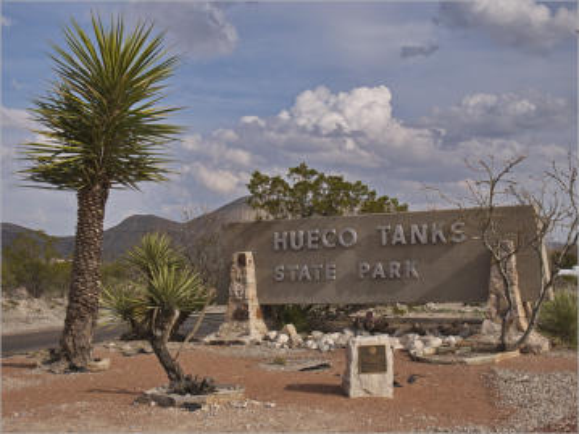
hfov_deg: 35.6
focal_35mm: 54
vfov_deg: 27.0
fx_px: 903
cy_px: 217
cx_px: 290
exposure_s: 1/500
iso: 200
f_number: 10
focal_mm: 27
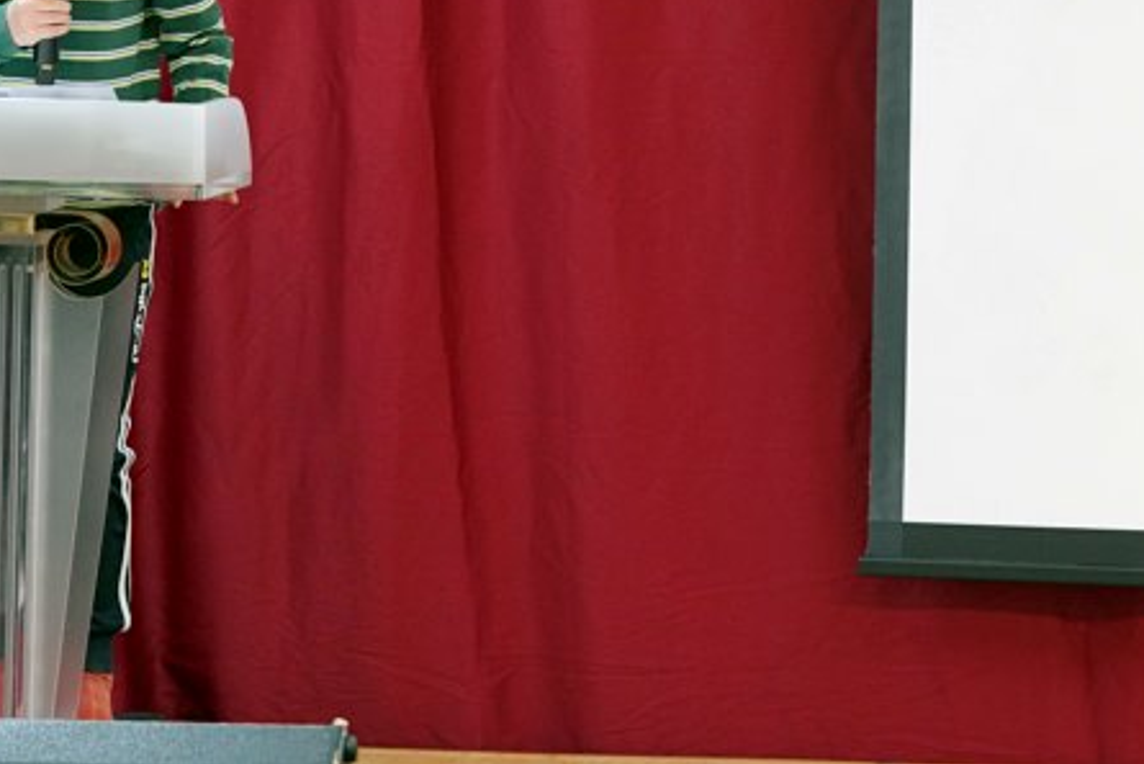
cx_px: 568
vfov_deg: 7.2
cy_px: -5
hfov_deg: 10.8
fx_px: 6039
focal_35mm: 190
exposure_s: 1/160
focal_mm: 94
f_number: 4
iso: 2000
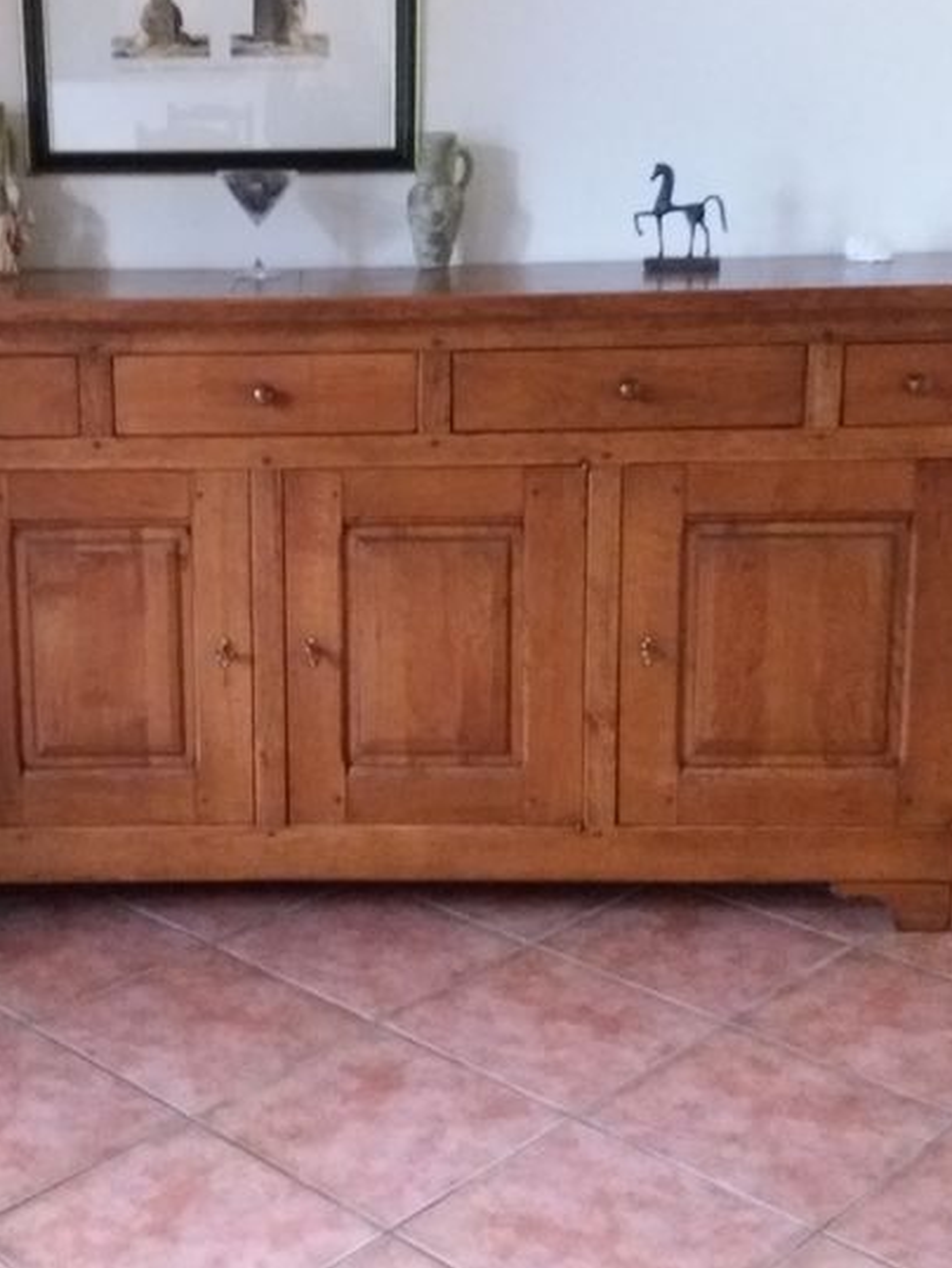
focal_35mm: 52
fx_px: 1905
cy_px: 526
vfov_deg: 36.7
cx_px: 278
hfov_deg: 27.8
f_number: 1.9
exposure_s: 1/17
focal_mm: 3.7
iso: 640
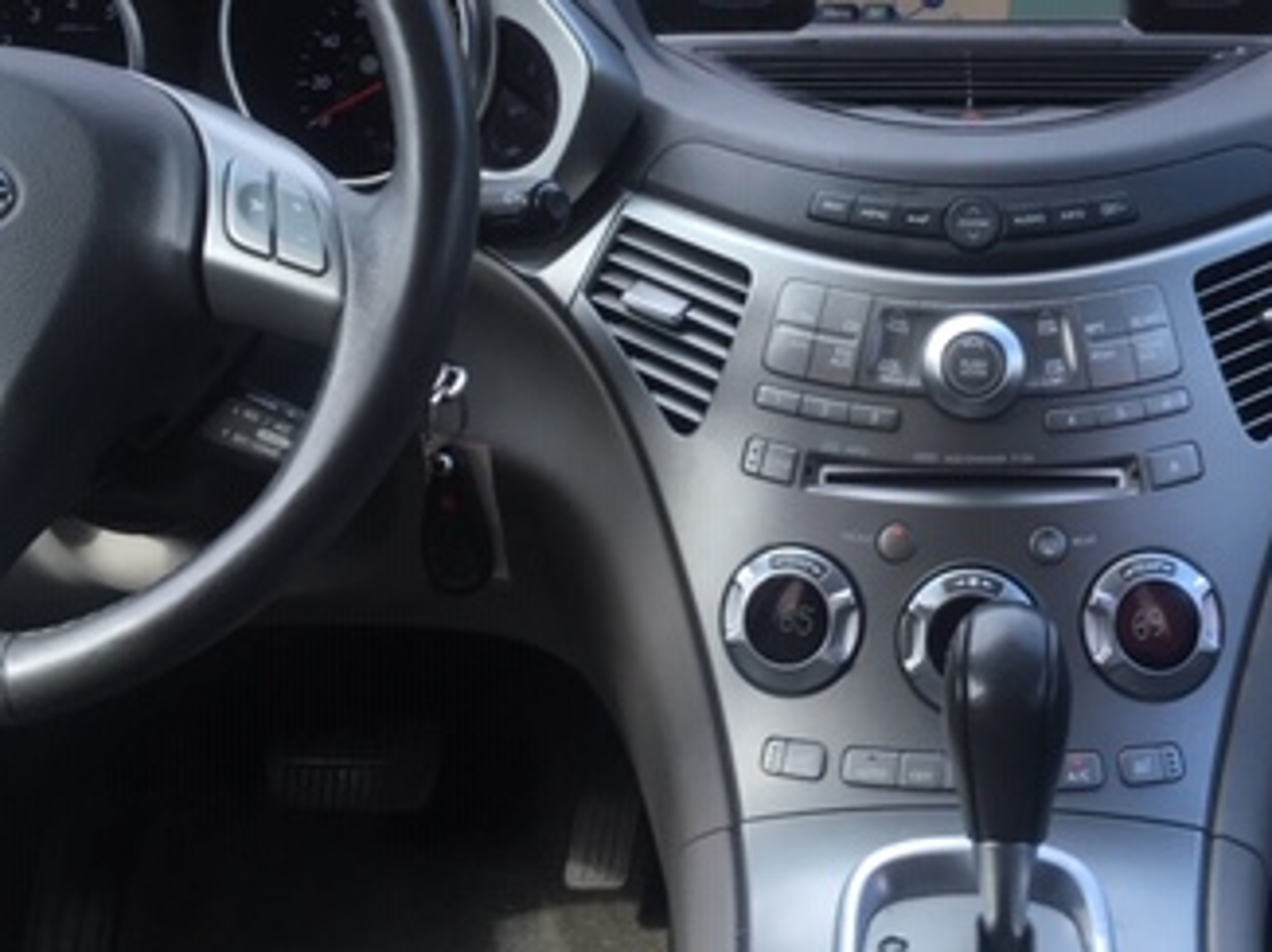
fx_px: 2093
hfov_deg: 33.4
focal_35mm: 57
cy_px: 234
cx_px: 882
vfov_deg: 25.3
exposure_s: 1/120
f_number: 2.2
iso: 25
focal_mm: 4.15
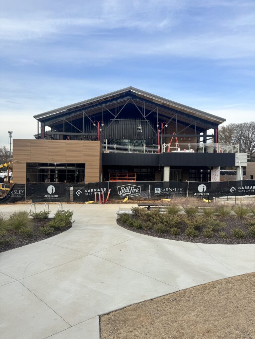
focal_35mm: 24
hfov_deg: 56.8
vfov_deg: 71.6
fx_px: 236
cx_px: 128
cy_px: 170
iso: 80
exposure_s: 1/1637
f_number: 1.78
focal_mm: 6.76
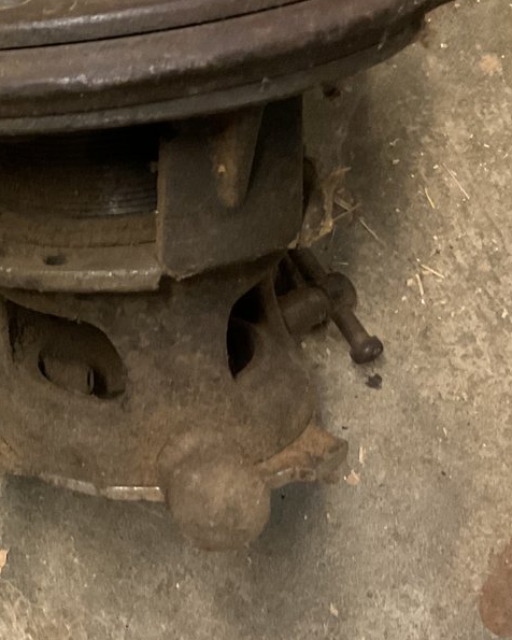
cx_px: -122
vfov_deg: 25.6
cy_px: 66
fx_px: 1364
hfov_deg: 19.8
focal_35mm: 72
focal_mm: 3
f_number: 1.8
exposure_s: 1/40
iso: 200
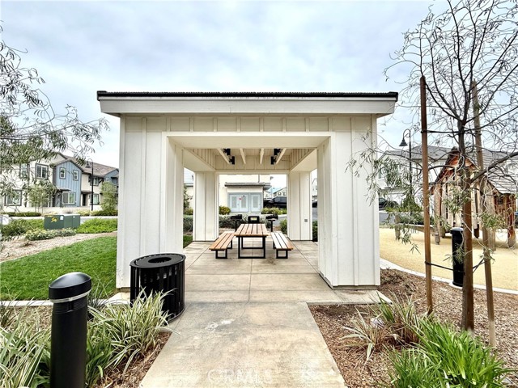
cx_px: 259
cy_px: 194
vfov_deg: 85.7
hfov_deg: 102.1
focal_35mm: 14
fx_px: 209
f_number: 2.2
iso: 64
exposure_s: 1/461
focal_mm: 2.22
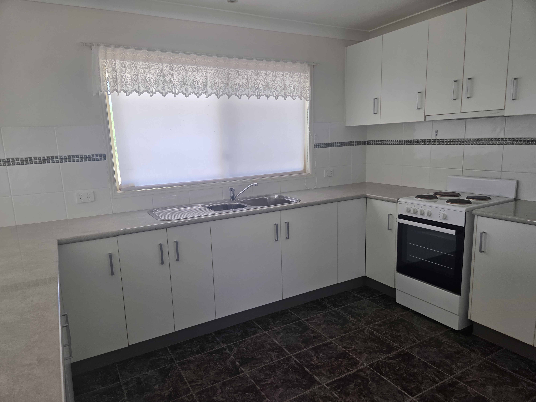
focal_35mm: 23
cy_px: 201
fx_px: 356
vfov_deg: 58.9
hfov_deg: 73.9
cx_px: 268
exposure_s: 1/180
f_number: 1.8
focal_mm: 5.4
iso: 125
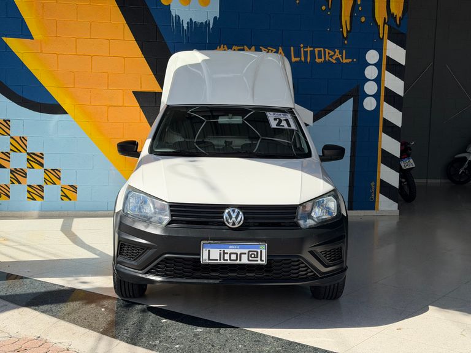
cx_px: 236
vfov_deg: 30.3
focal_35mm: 48
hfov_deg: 39.7
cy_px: 176
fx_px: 653
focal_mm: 6.76
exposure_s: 1/4878
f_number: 1.78
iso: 80
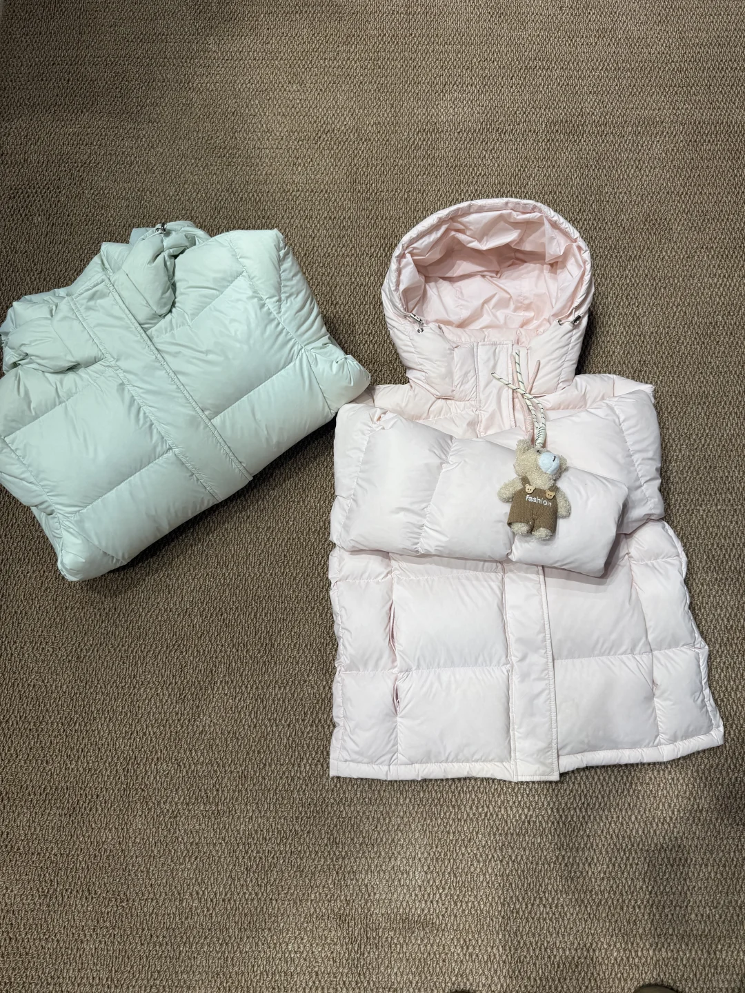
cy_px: 496
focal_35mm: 24
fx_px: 689
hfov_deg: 56.8
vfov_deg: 71.6
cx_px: 372
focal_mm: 6.76
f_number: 1.78
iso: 80
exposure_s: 1/507
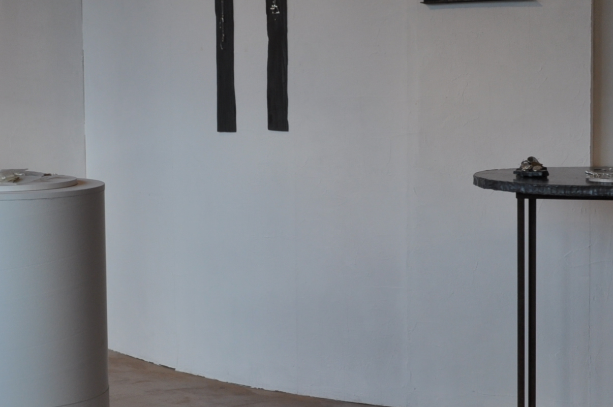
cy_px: 164
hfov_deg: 23.1
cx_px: 253
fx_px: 1497
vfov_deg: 15.5
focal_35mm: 88
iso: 200
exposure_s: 1/160
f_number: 6.3
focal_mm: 22
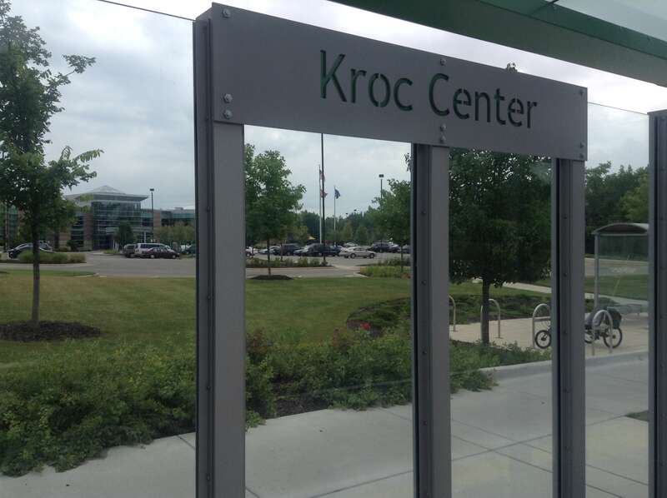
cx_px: 334
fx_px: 635
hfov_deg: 55.4
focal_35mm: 33
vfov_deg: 42.9
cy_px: 249
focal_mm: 3.3
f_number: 2.4
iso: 32
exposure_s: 1/982
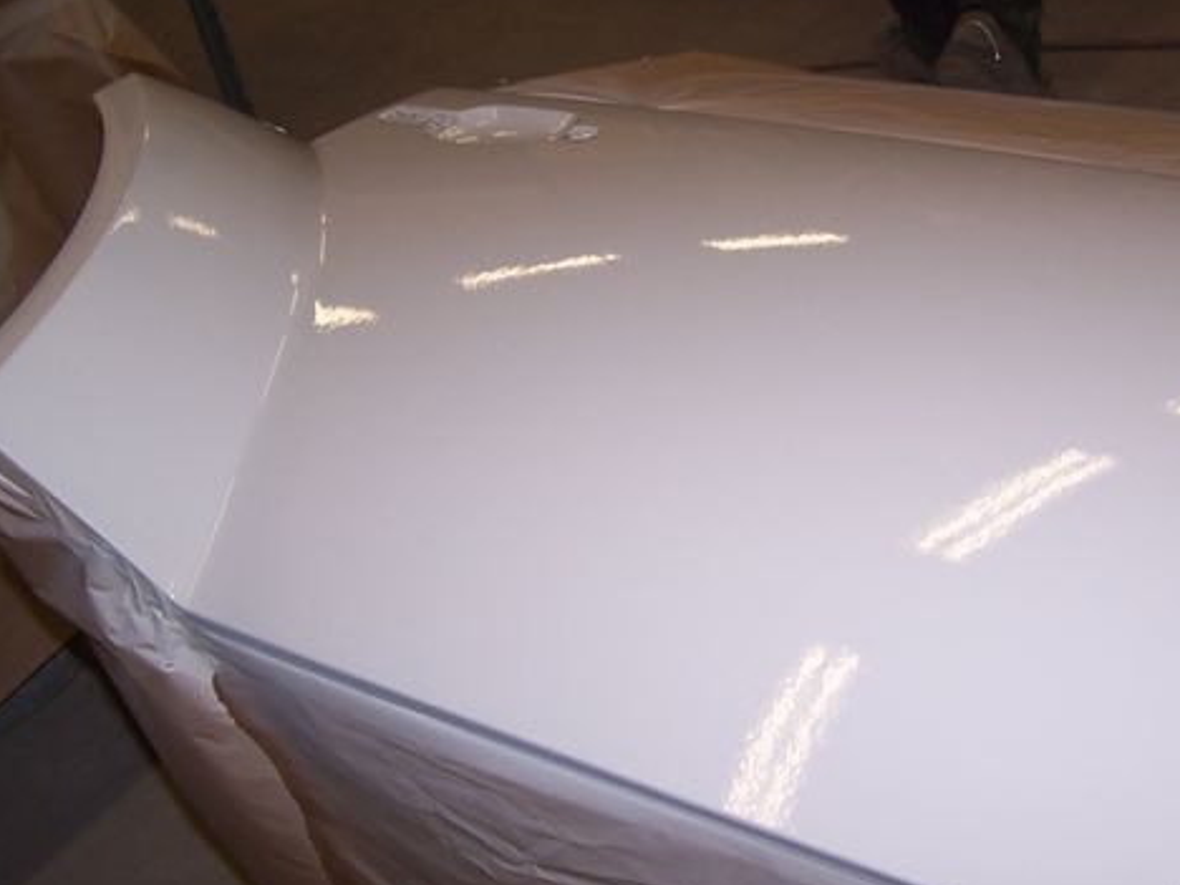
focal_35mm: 52
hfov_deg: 36.7
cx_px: 719
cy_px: 376
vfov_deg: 28.0
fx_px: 1773
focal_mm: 6.3
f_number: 2.8
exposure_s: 1/60
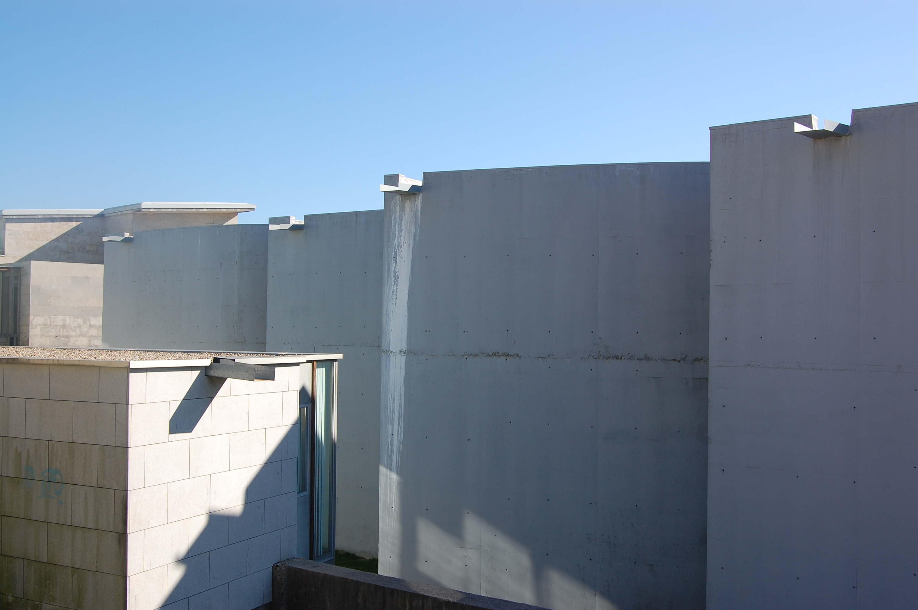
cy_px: 305
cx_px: 459
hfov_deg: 49.6
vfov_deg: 34.1
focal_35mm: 39
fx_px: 994
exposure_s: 1/250
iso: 220
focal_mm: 26
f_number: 10
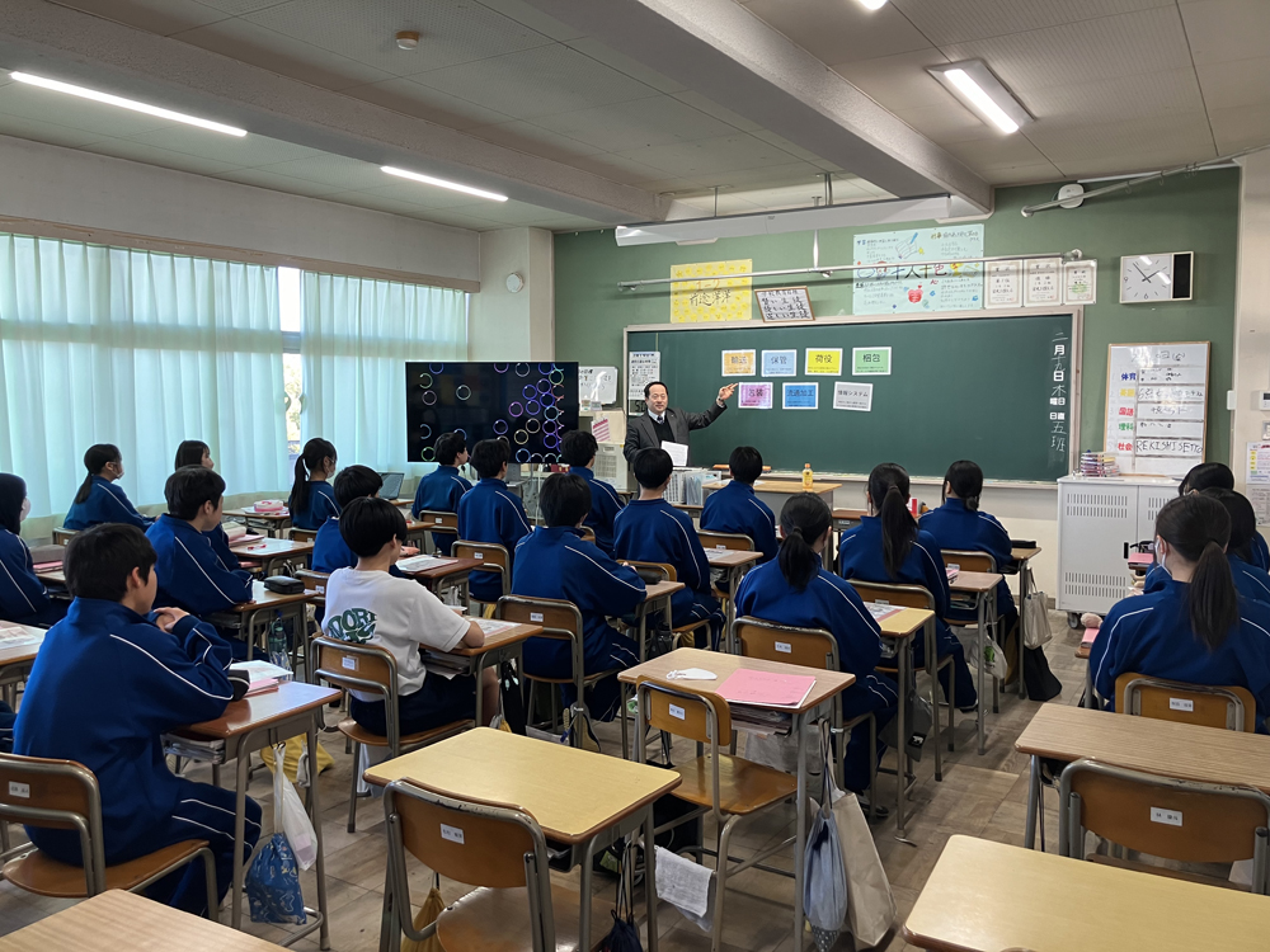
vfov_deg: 49.7
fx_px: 1027
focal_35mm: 28
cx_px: 635
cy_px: 476
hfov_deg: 63.4
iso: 40
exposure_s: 1/50
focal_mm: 3.99
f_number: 1.8
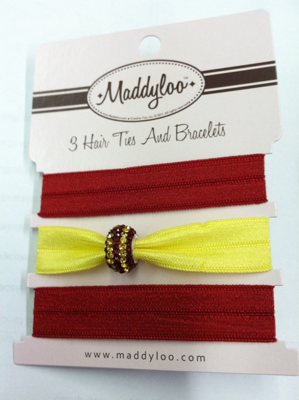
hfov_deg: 40.6
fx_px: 404
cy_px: 200
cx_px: 150
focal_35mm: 35
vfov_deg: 52.7
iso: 100
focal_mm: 3.85
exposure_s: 1/40
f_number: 2.8
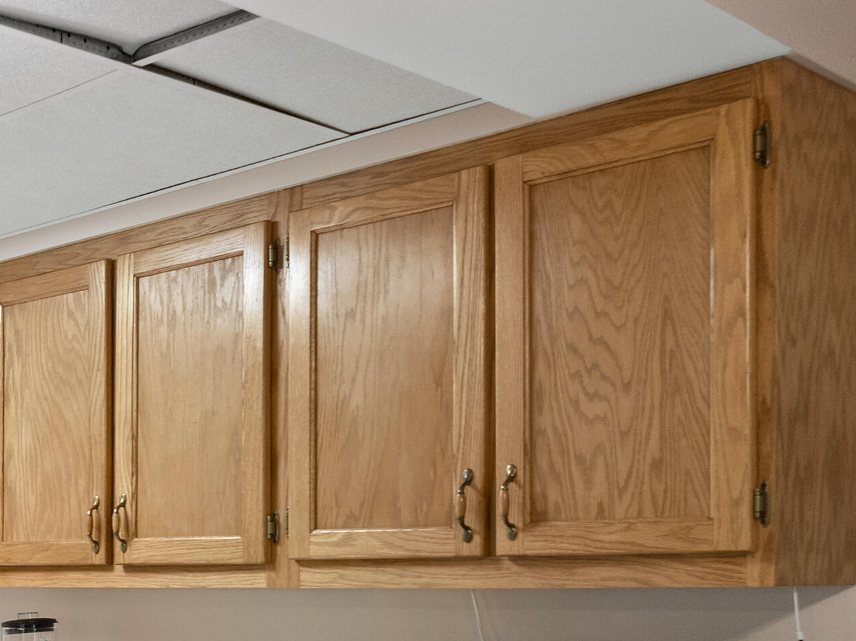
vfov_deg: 25.0
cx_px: -136
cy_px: 560
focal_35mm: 57
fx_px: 1409
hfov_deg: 29.6
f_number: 2.8
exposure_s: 1/15
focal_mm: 12.29
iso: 120
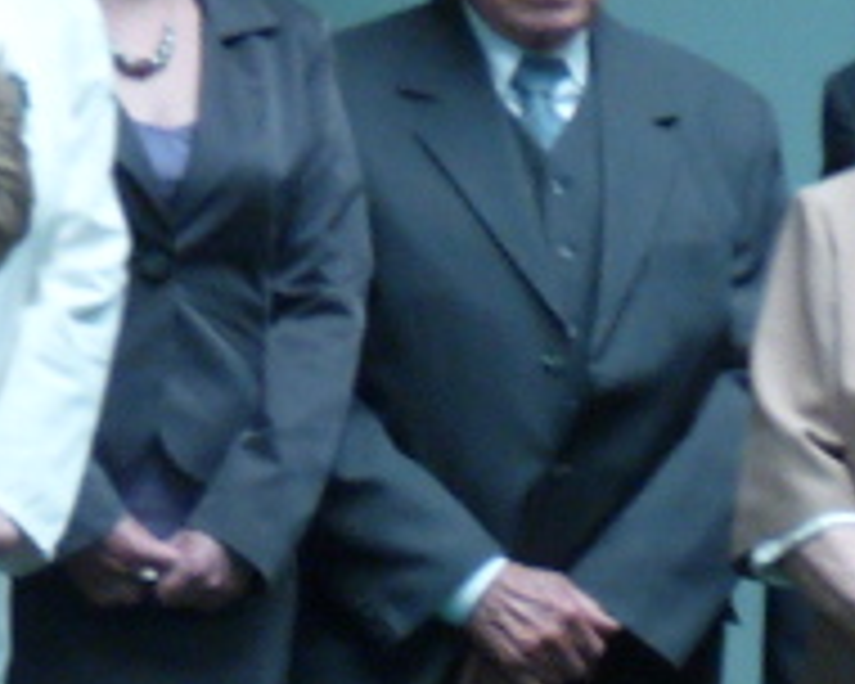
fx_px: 15082
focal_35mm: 596
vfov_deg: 2.6
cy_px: -126
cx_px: 490
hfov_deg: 3.2
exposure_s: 1/40
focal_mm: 18
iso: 250
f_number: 3.6
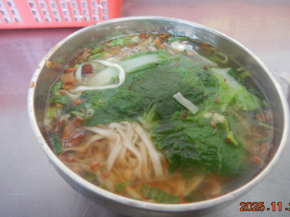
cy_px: 110
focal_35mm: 27
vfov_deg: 51.4
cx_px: 152
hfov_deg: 65.3
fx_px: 226
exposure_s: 1/25
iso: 400
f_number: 2.8
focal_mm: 4.3
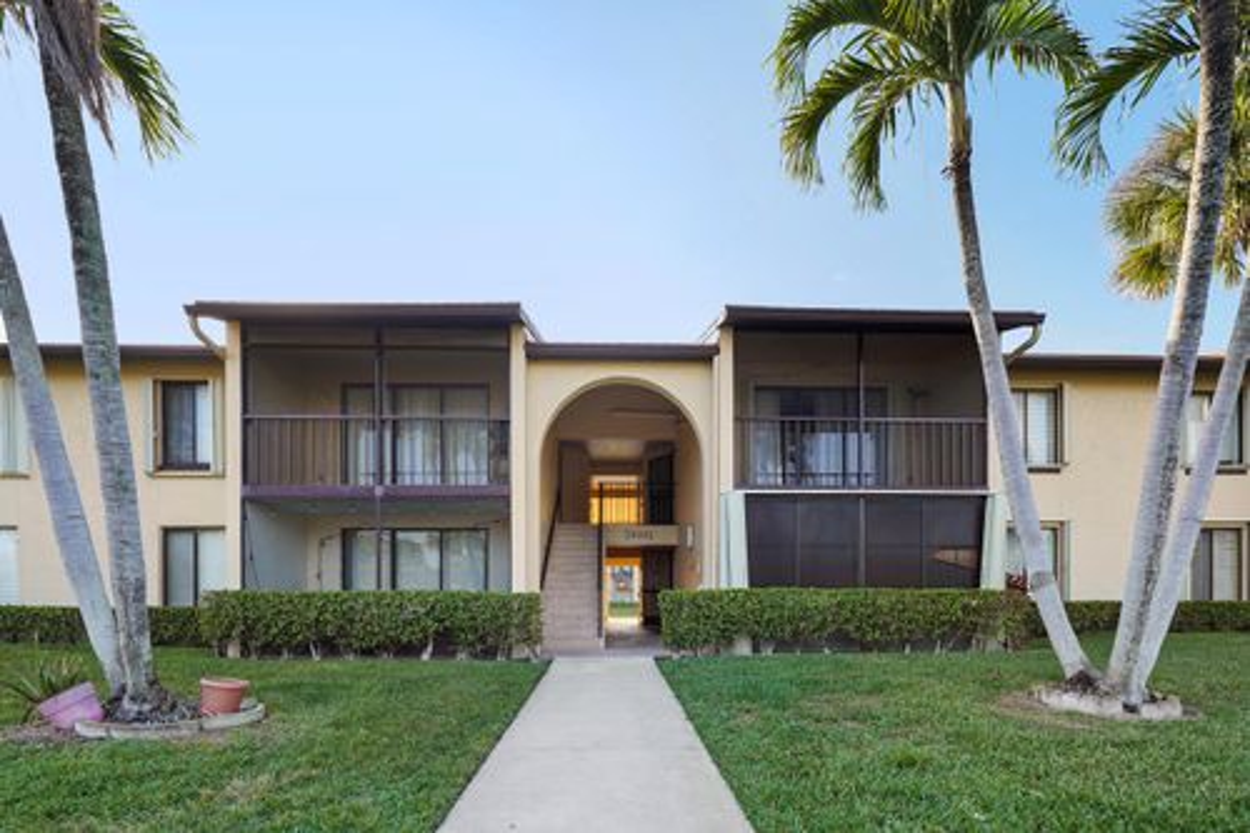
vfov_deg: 81.2
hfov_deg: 104.3
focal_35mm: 14
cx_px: 625
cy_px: 416
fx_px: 486
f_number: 4.5
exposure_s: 1/250
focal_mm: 14
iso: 250
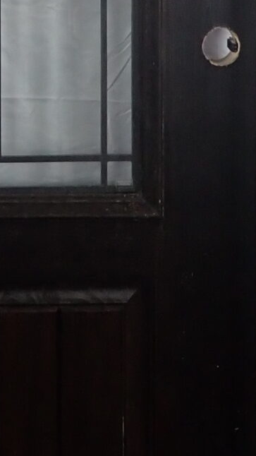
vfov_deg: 18.2
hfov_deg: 10.9
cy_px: -166
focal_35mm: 108
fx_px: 1304
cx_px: -85
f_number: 2
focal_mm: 4.5
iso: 200
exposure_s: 1/80
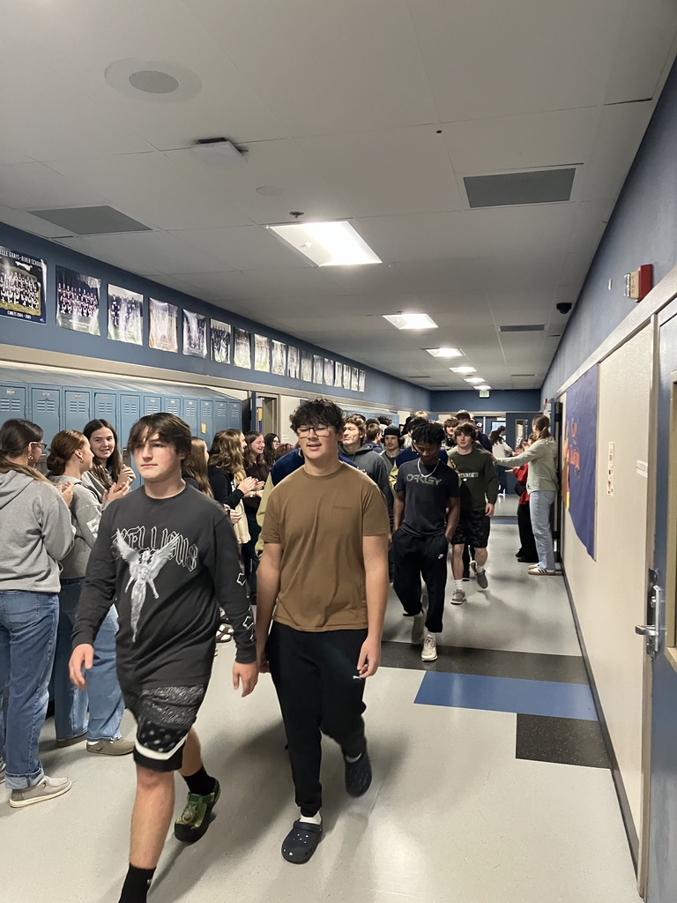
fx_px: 730
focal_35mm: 28
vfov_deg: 63.4
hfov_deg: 49.7
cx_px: 338
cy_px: 452
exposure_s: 1/60
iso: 320
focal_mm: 3.99
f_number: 1.8
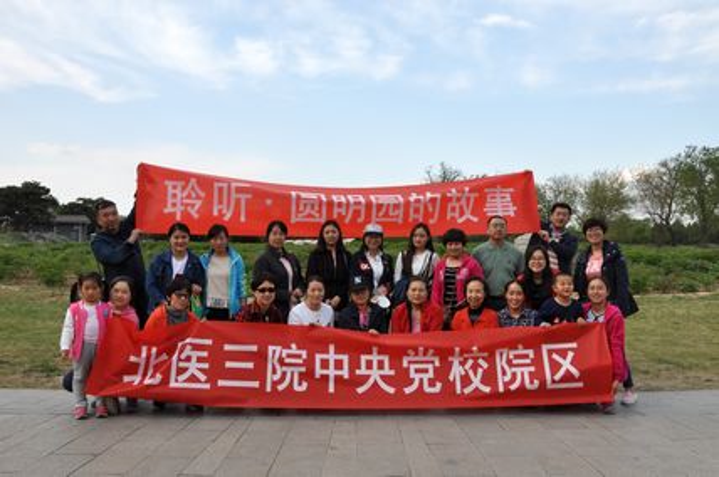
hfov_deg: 57.3
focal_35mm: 33
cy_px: 238
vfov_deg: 39.8
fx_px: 658
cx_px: 360
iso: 400
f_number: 11
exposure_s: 1/125
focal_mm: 22
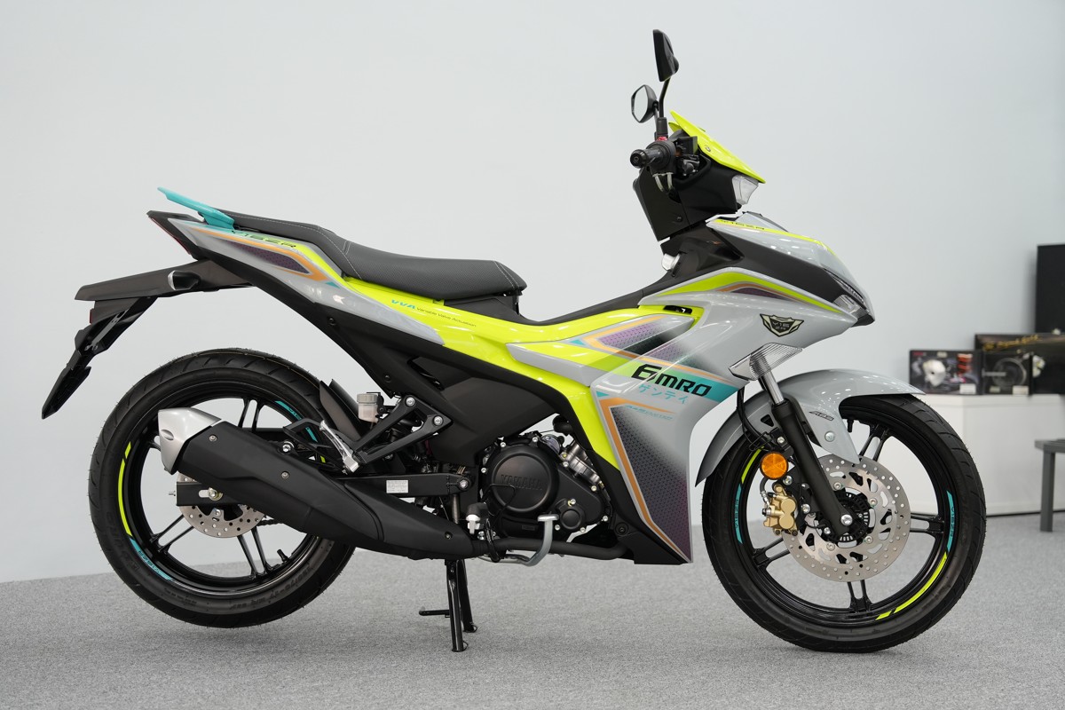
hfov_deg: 38.9
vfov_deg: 26.5
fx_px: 1509
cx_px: 532
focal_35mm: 51
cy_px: 355
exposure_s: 1/320
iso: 1250
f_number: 2.8
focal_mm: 51
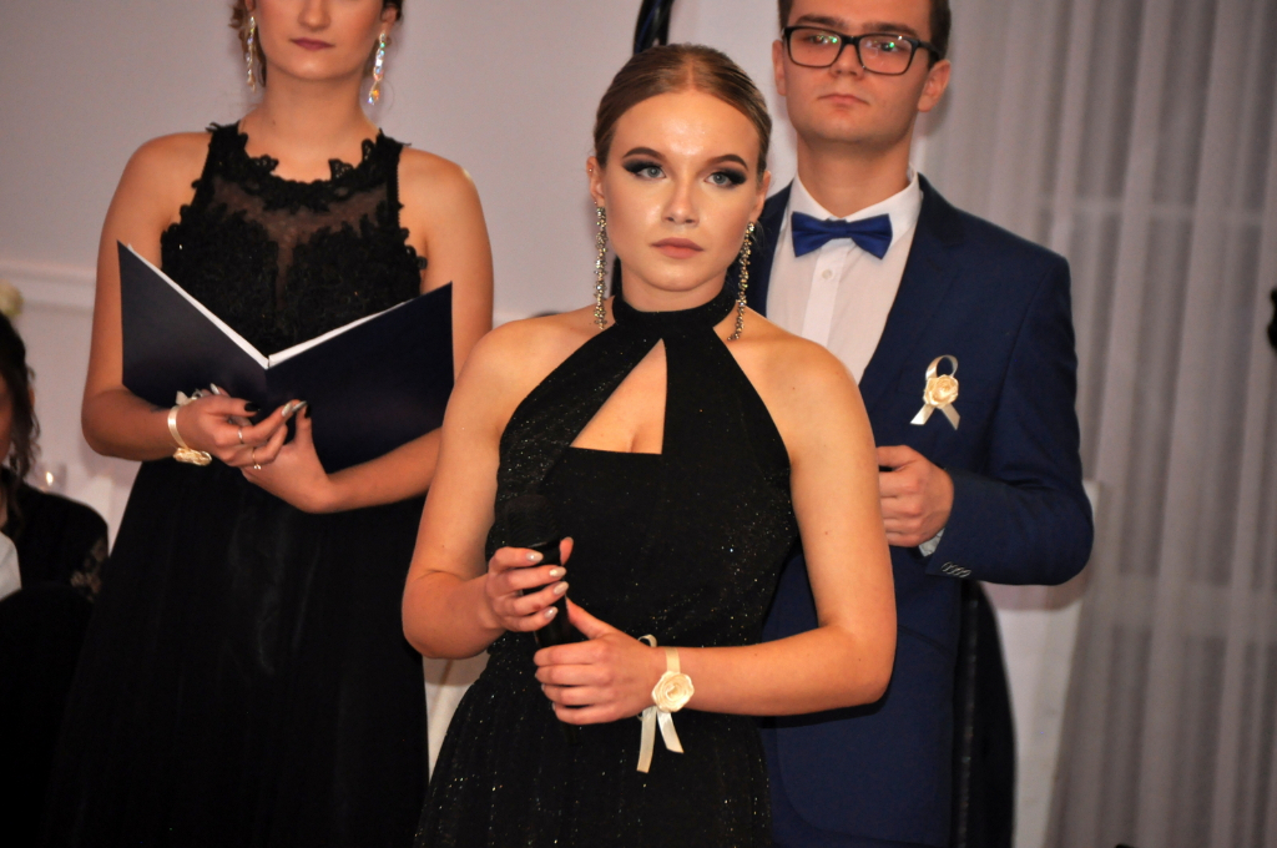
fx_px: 10628
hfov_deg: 6.9
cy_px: 424
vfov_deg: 4.6
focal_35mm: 300
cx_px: 638
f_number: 6.3
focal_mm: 200
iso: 800
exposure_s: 1/60
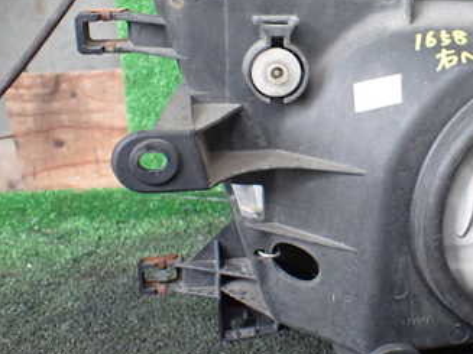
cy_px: 120
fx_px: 751
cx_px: 432
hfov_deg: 33.0
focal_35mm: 55
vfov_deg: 26.4
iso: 800
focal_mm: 5.4
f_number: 2.3
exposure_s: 1/60
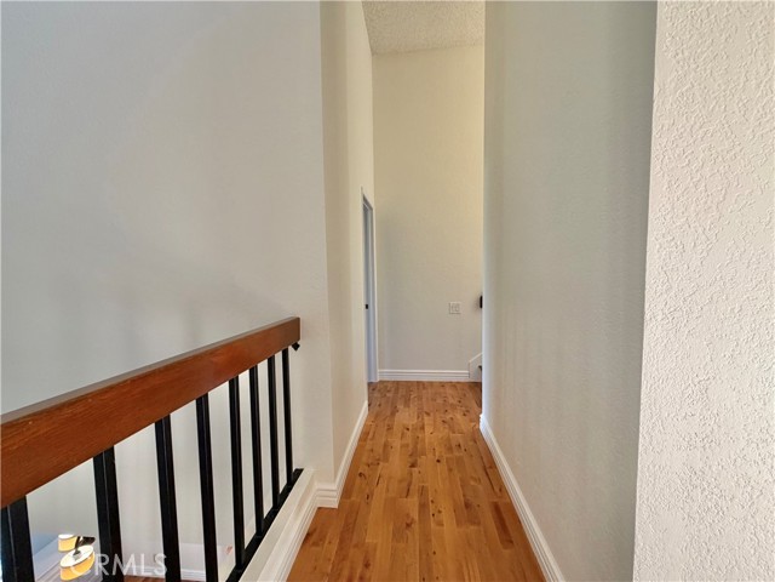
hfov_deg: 102.1
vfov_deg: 85.7
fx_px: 313
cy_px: 291
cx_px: 388
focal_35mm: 14
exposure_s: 1/60
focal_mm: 2.22
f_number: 2.2
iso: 160
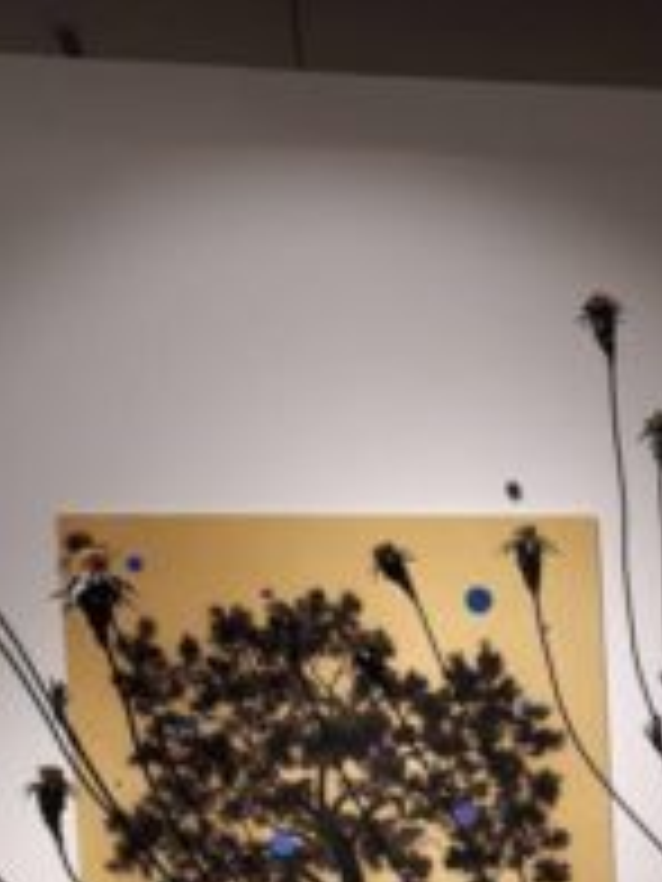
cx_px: 705
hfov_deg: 23.8
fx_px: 1479
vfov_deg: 30.2
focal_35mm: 58
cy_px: 940
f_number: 1.9
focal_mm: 3.6
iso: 40
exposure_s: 1/33
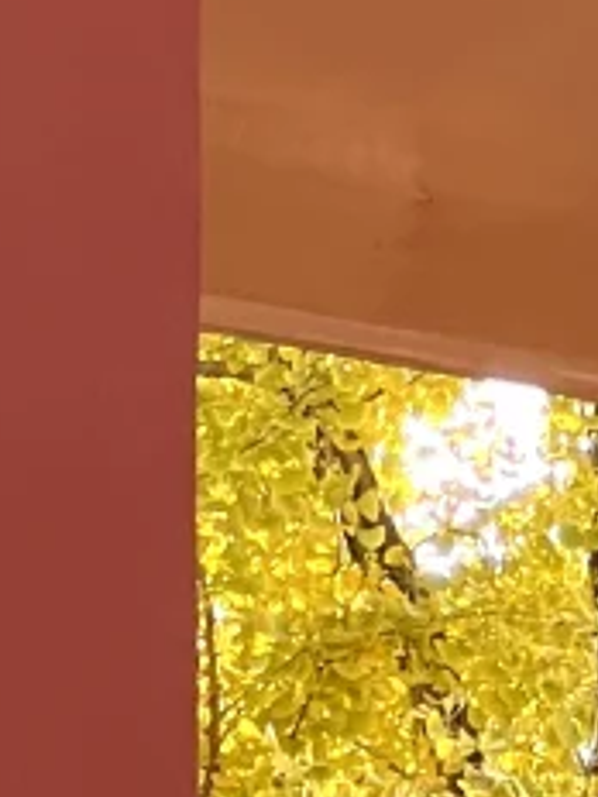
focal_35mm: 478
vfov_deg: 4.0
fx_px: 11010
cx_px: 1443
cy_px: 2418
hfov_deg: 3.1
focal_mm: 9
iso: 50
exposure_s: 1/99
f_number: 2.8
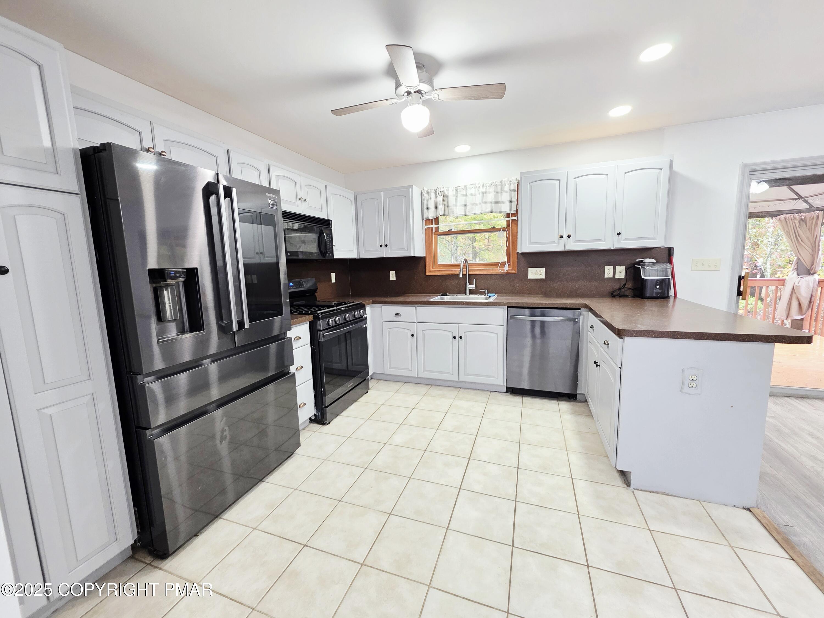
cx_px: 412
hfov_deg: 106.2
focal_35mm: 13
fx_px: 309
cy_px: 309
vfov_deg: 89.9
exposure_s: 1/60.2
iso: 250
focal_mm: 2.2
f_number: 1.9
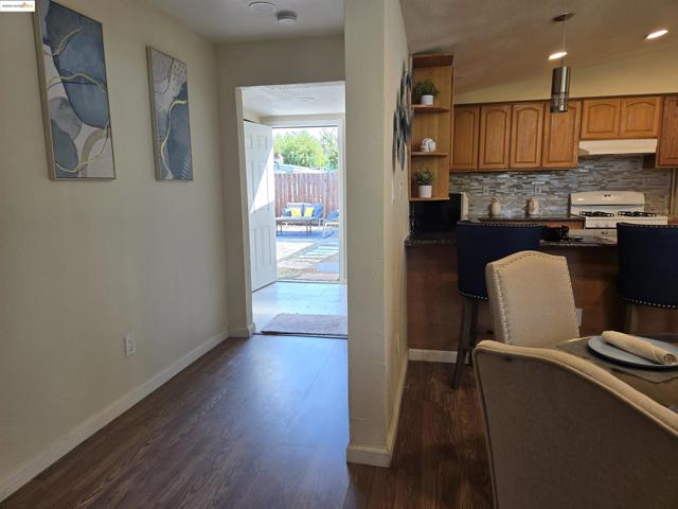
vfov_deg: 58.9
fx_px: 450
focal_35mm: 23
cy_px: 254
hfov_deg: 73.9
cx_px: 339
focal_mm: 5.4
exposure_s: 1/120
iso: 40
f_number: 1.8
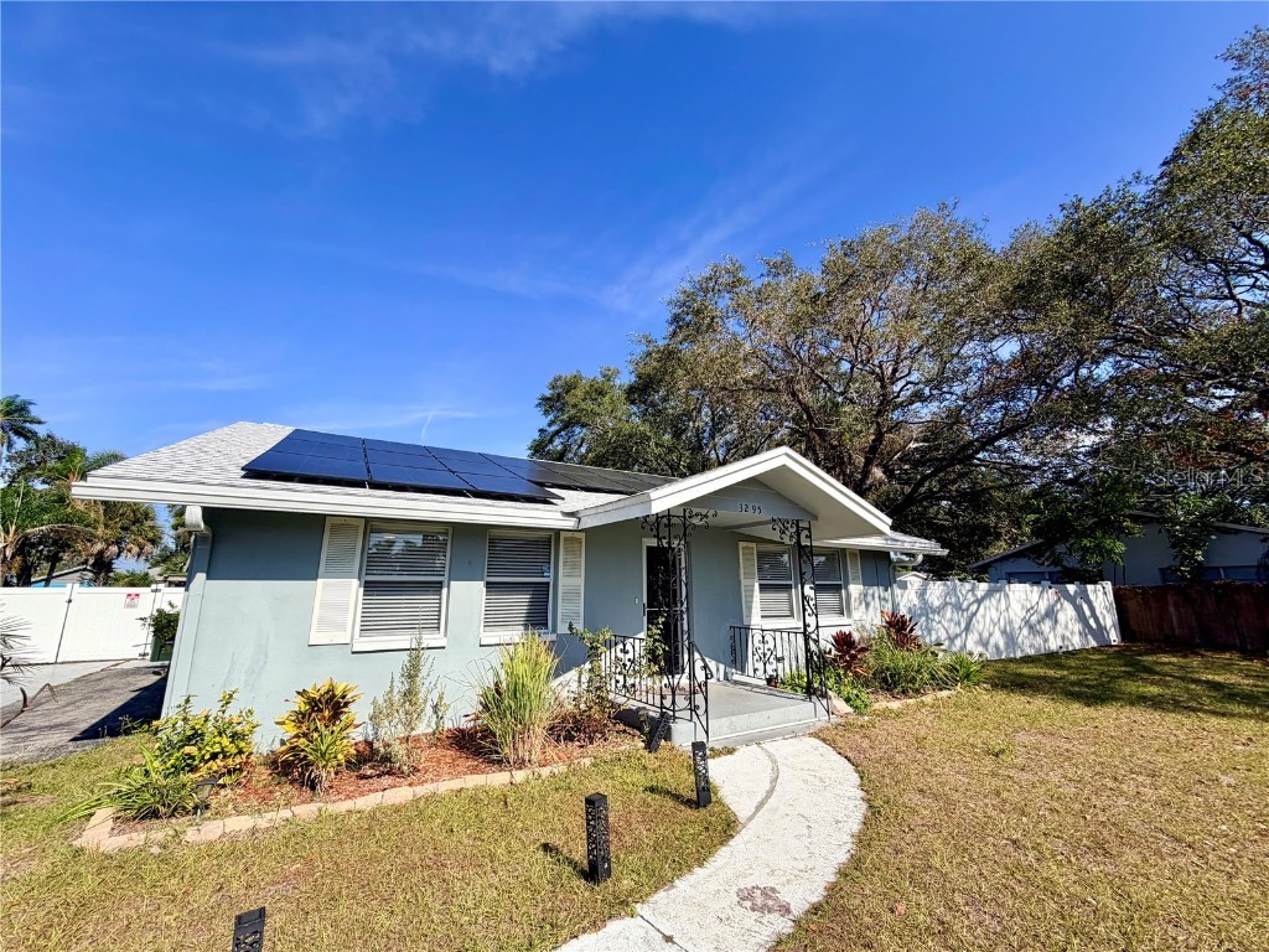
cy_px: 476
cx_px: 634
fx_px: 513
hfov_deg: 102.1
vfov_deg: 85.7
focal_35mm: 14
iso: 20
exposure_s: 1/955
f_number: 2.2
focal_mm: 2.22
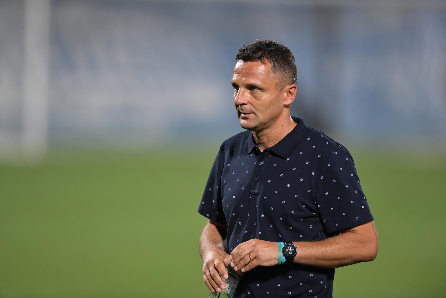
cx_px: 223
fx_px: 4956
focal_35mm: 400
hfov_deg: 5.2
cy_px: 149
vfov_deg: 3.4
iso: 4000
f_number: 2.8
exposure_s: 1/1250
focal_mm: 400
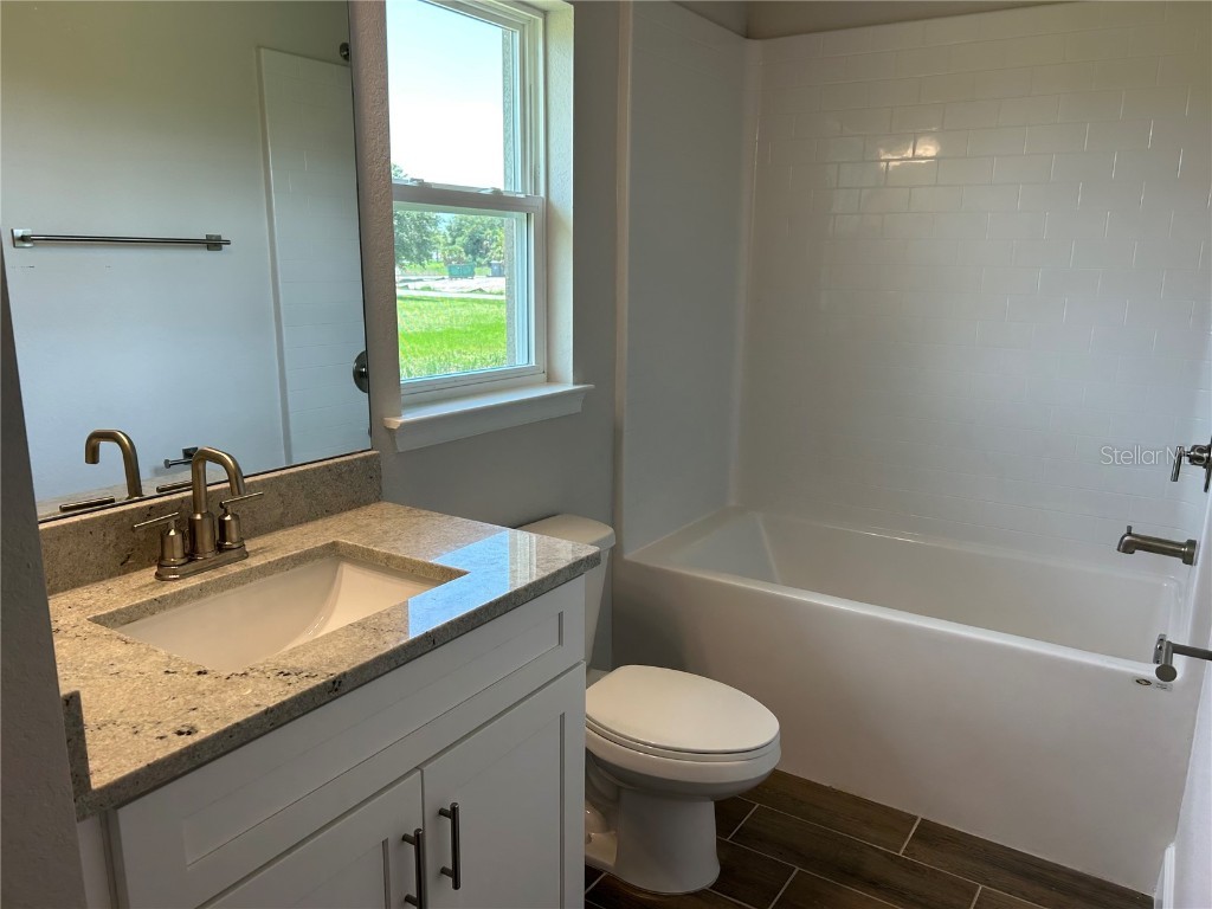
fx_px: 910
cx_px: 606
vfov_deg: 53.1
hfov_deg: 67.3
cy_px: 454
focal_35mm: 26
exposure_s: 1/161
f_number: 1.5
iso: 50
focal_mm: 5.7
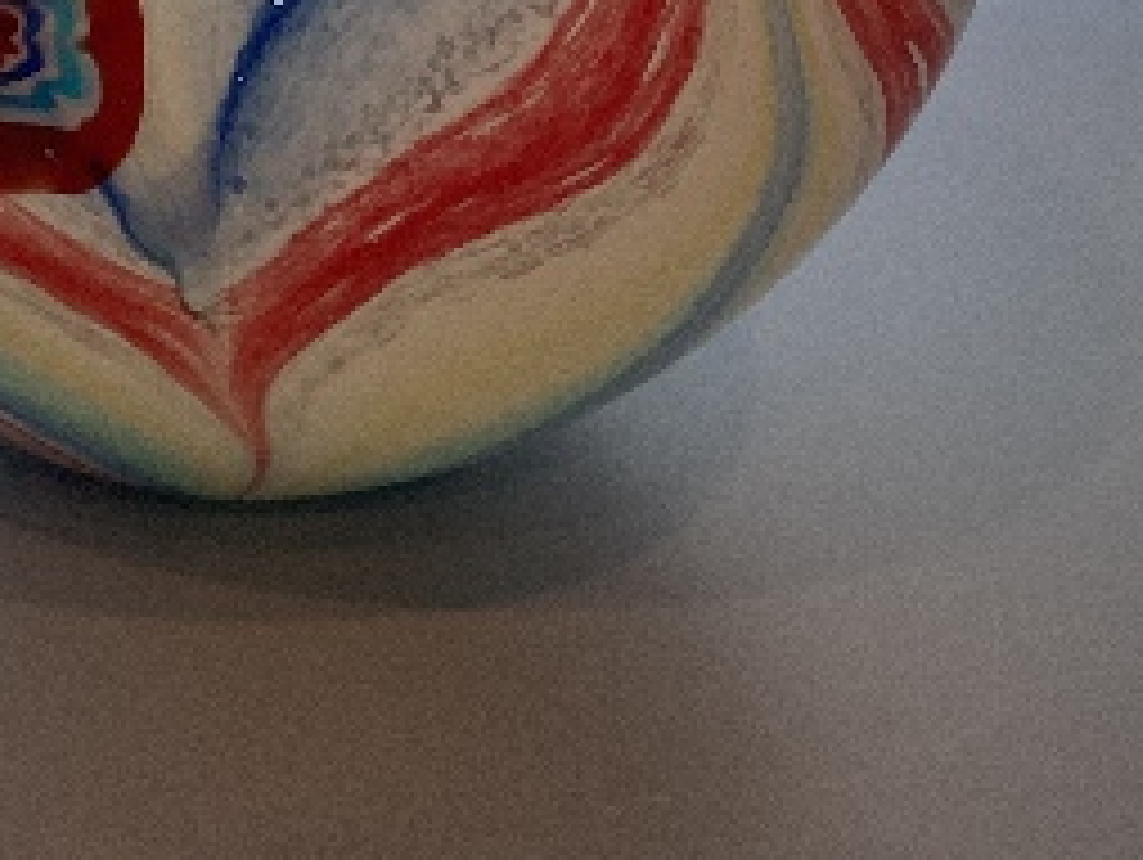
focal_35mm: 73
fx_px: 2413
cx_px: 207
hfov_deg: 26.1
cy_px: -158
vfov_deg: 19.1
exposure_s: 1/60
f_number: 1.8
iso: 64
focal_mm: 3
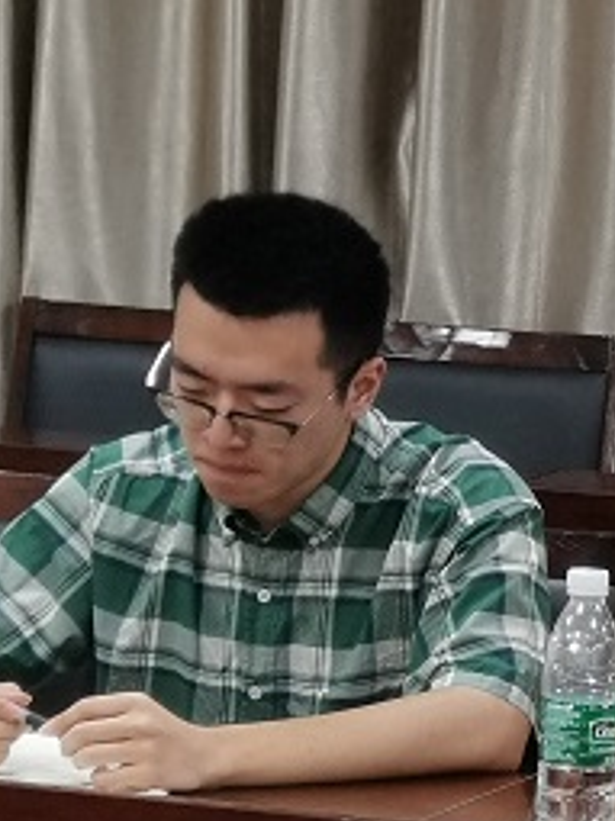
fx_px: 4908
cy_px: 570
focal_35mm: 207
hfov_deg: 6.9
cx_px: 1191
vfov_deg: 9.6
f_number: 1.4
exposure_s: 1/100
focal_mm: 4.66
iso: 160
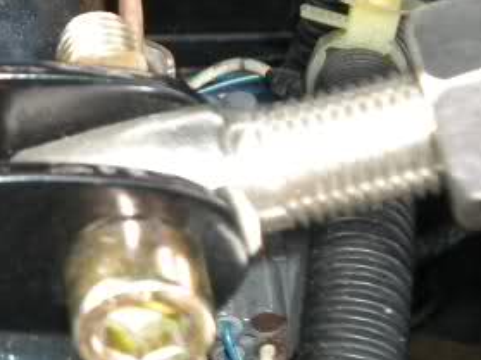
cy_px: 124
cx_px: -147
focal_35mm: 178
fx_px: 2472
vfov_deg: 8.3
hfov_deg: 10.9
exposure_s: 1/60
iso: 400
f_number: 4.6
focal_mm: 12.3
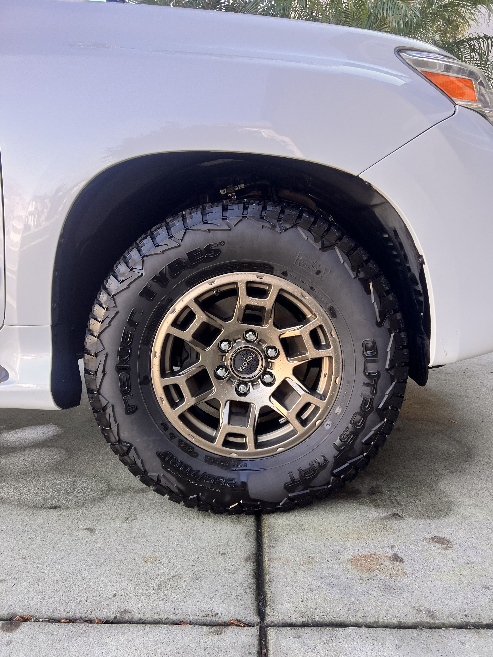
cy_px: 328
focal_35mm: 26
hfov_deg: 53.1
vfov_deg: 67.3
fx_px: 494
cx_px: 246
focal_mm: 5.7
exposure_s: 1/214
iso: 40
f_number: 1.5
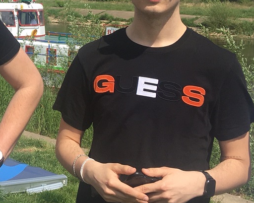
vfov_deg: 18.4
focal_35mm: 83
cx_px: -26
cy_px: 56
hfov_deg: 21.8
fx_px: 624
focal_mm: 4.15
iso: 25
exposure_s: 1/1603
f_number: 2.2
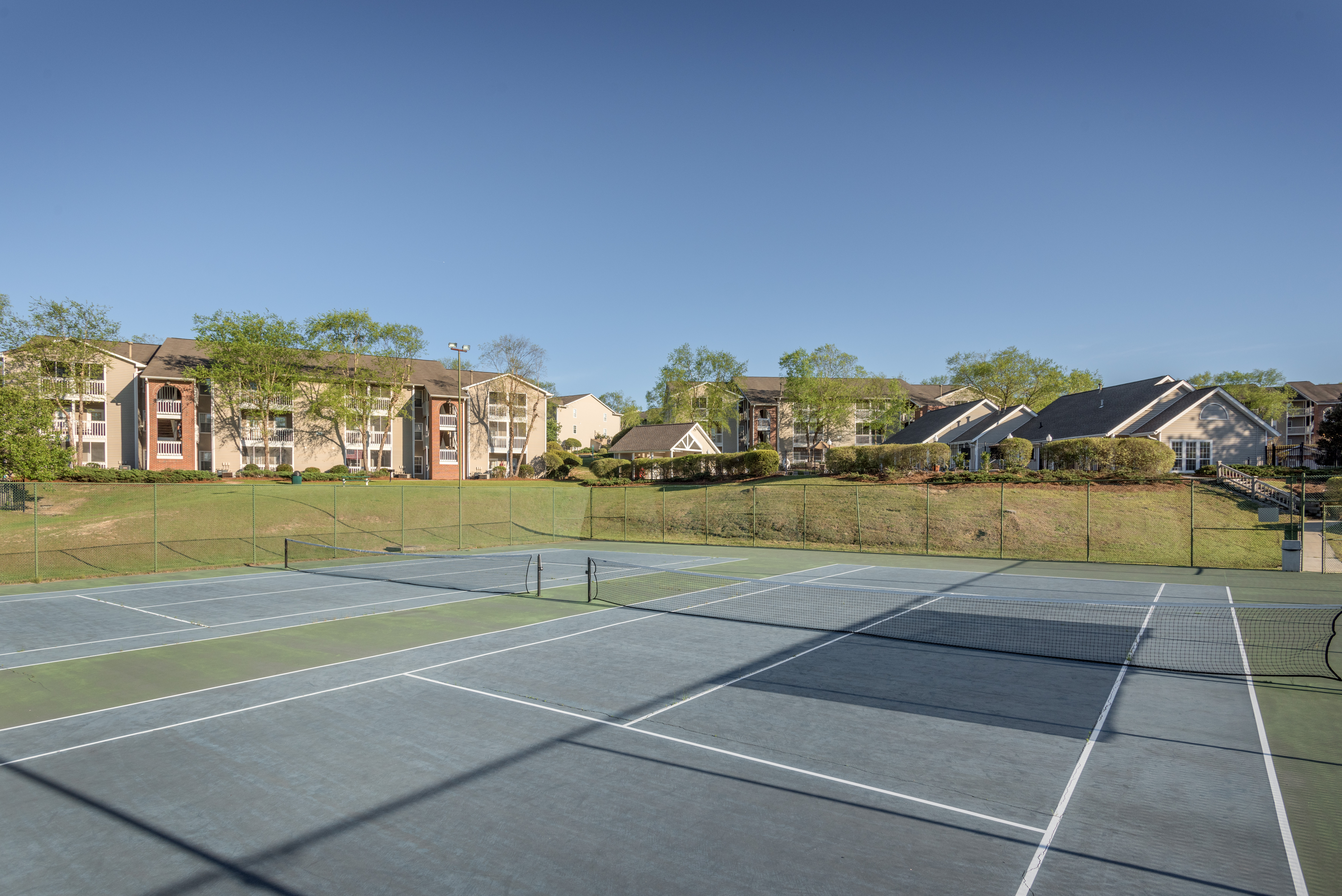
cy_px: 448
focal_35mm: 19
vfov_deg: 64.6
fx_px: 708
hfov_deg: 86.9
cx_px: 671
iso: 200
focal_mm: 19
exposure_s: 1/640
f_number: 10
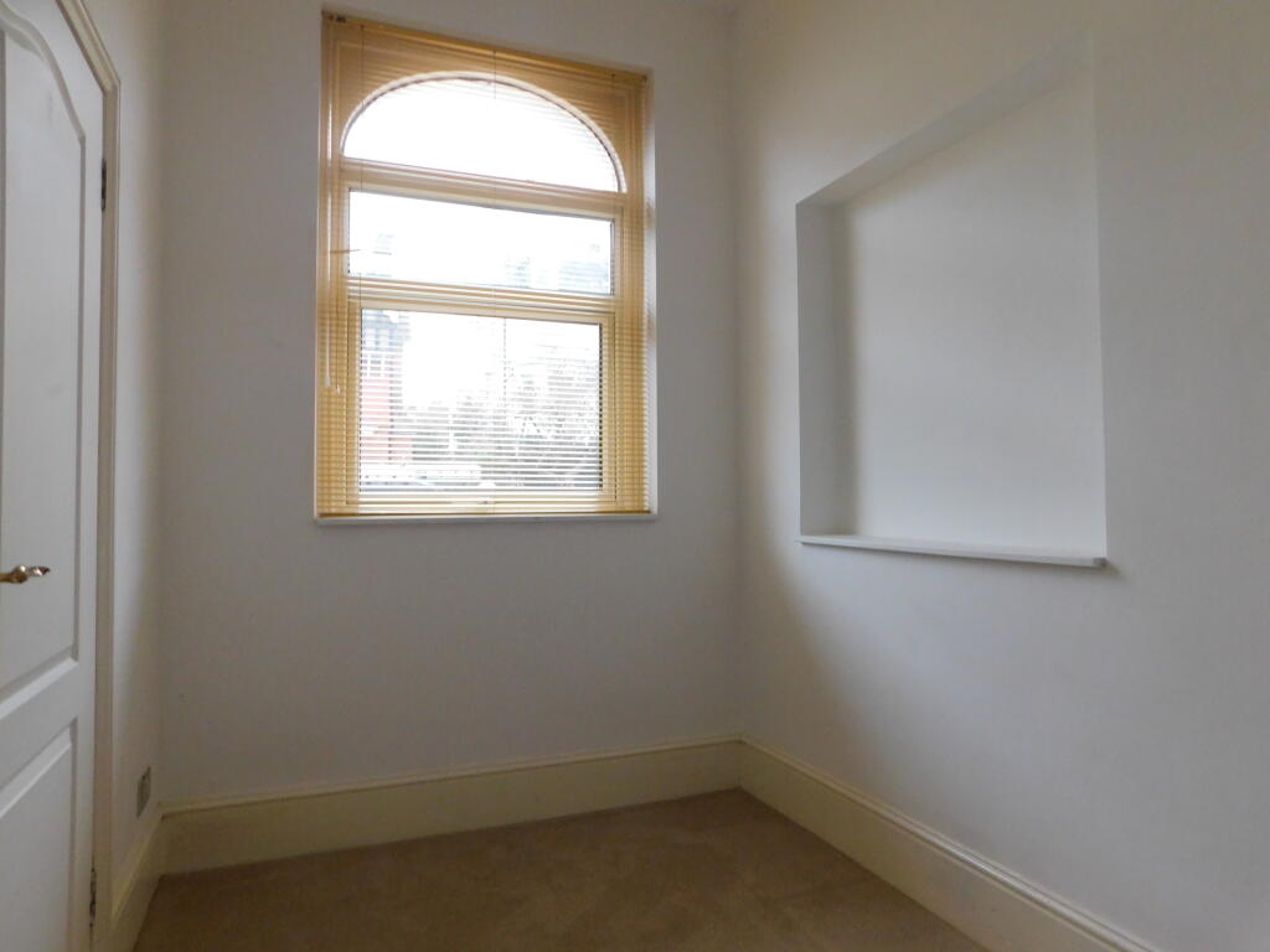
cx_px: 635
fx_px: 844
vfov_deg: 58.9
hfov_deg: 73.9
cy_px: 476
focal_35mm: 23
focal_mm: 4
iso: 400
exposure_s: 1/10
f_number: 3
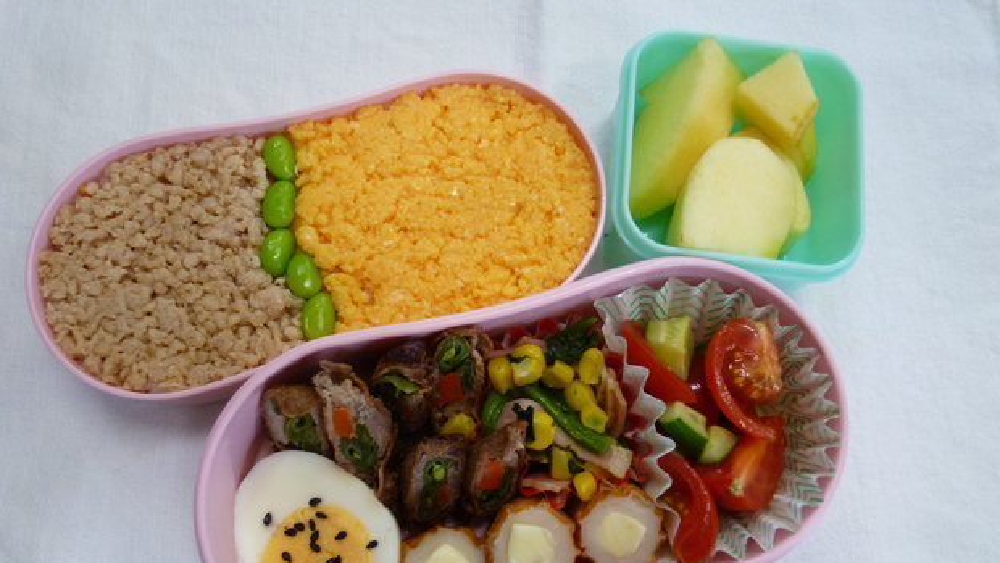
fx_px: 716
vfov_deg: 42.6
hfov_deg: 69.8
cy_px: 348
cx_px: 489
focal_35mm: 27
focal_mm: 4.3
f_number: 2.2
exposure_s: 1/60
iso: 160
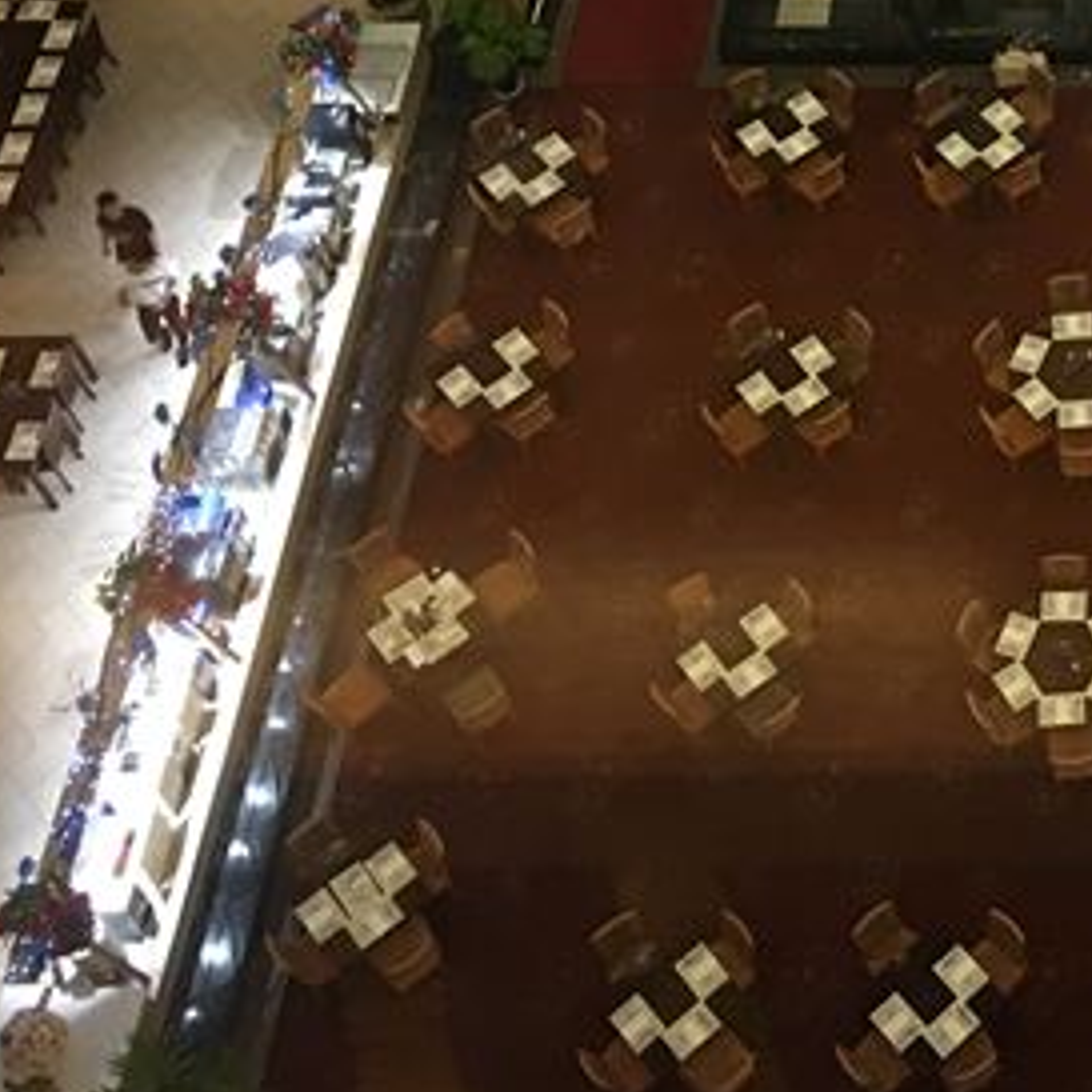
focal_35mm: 75
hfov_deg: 21.5
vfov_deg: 22.0
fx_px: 2677
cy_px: -56
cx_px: 1284
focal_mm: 4.15
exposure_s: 1/10
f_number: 2.2
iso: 100
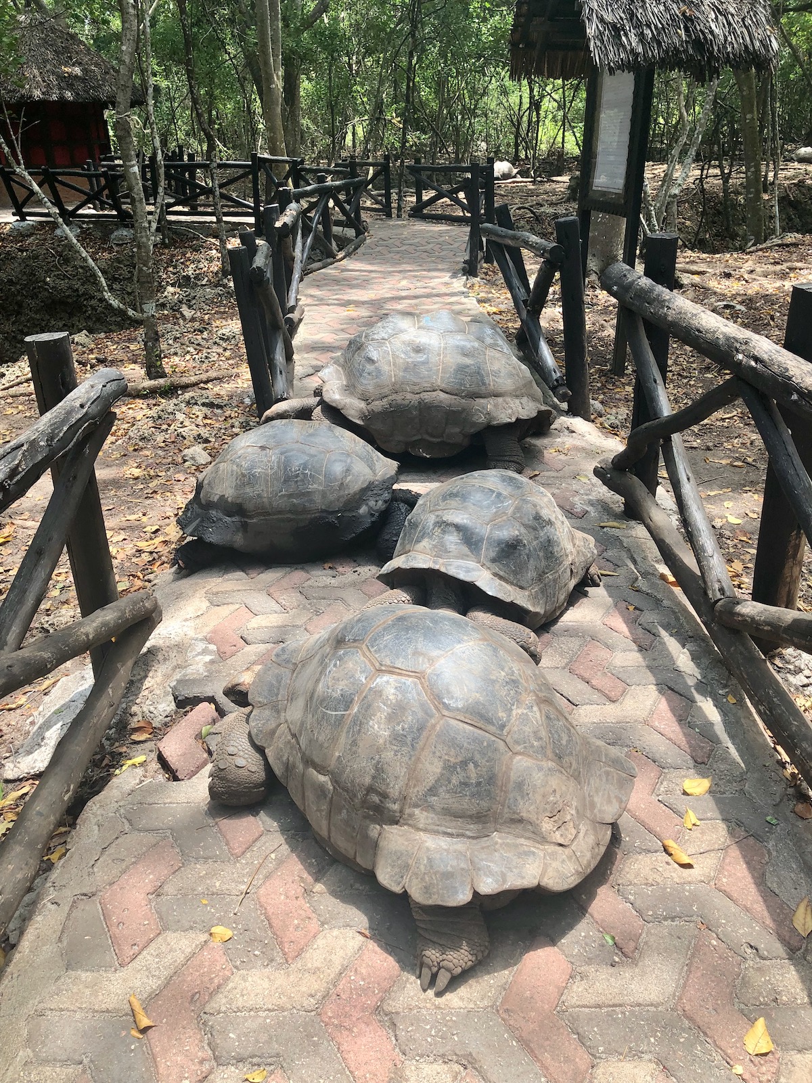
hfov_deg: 49.7
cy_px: 542
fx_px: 876
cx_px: 406
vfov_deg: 63.4
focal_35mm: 28
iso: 20
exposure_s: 1/322
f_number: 1.8
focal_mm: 4
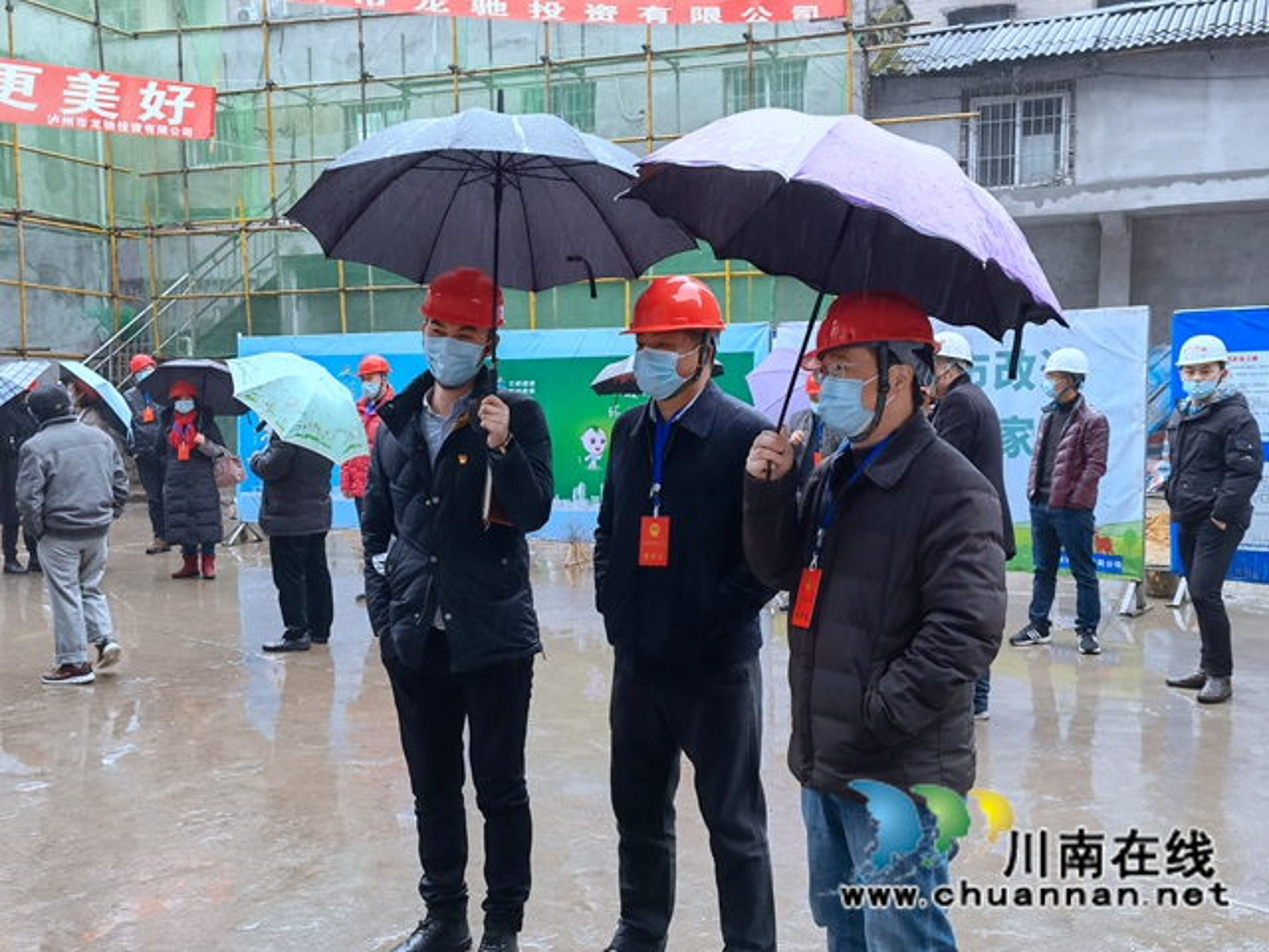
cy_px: 476
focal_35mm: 38
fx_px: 1393
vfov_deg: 37.7
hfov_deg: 49.0
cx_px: 634
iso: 160
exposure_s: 1/100
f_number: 1.9
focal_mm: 6.67
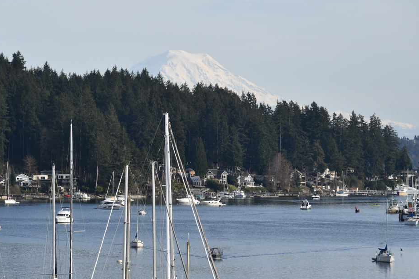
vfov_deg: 6.6
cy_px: 164
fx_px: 2422
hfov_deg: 9.9
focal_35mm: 208
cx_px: 191
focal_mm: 150
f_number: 7.1
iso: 100
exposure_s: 1/320
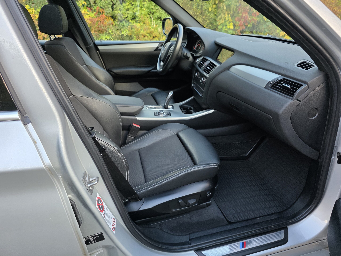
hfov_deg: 73.9
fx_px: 227
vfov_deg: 58.9
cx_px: 170
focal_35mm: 23
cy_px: 128
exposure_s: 1/180
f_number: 1.7
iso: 200
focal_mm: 6.3
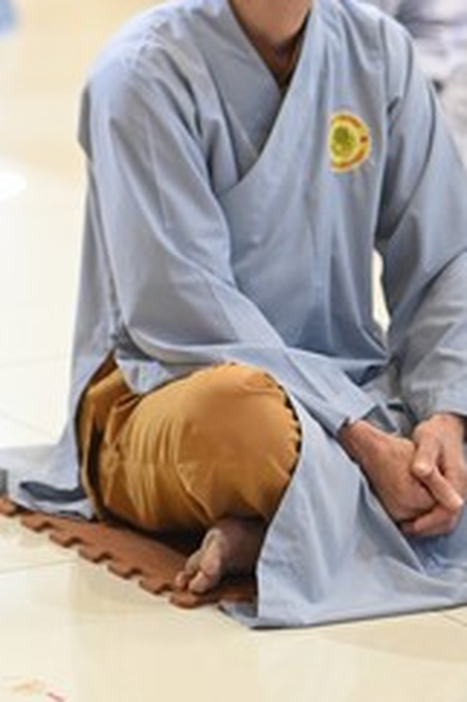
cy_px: -148
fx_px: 4443
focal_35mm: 228
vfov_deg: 8.9
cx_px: -136
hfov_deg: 6.0
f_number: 2
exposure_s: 1/125
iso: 800
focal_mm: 85
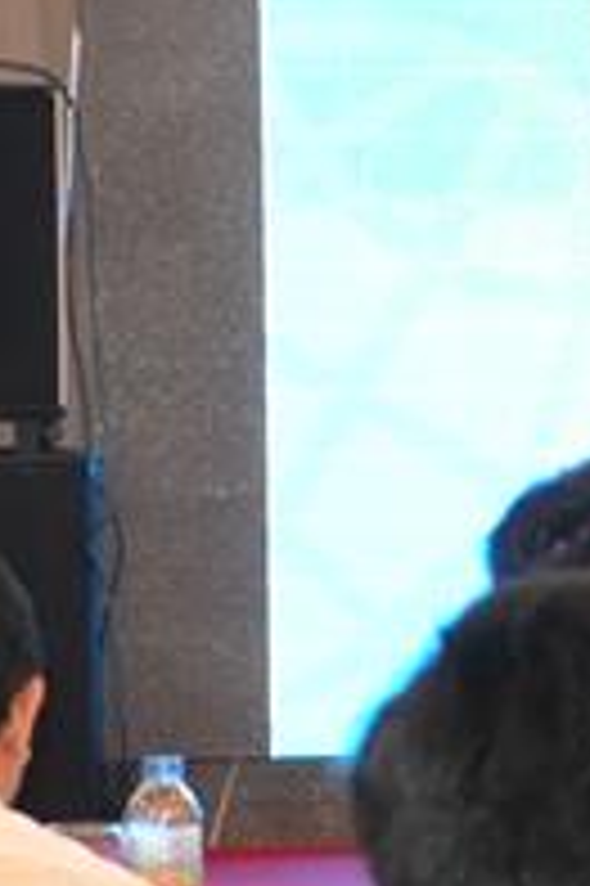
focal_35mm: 274
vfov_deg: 7.5
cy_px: 326
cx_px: 1725
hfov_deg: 4.8
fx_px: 6747
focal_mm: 30
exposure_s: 1/40
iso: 1000
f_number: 5.6
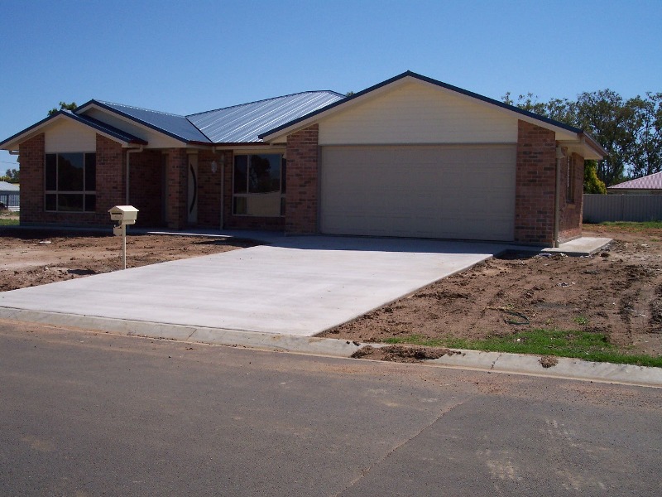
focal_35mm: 38
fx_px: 727
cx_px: 331
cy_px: 248
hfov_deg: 49.0
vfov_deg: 37.7
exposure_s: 1/1000
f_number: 4.8
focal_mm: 8
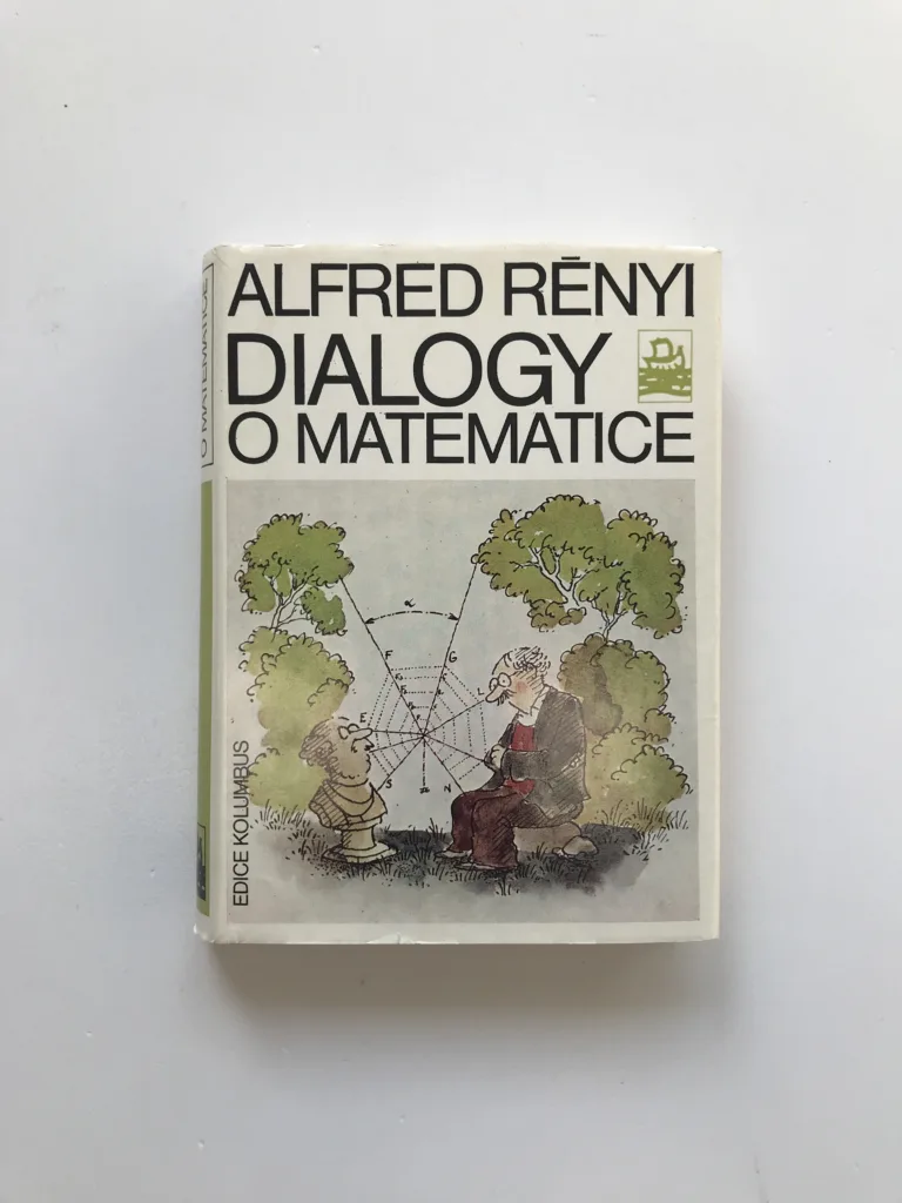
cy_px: 602
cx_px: 451
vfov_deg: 63.4
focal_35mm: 28
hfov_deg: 49.7
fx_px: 973
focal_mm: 3.99
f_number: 1.8
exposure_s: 1/218
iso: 20
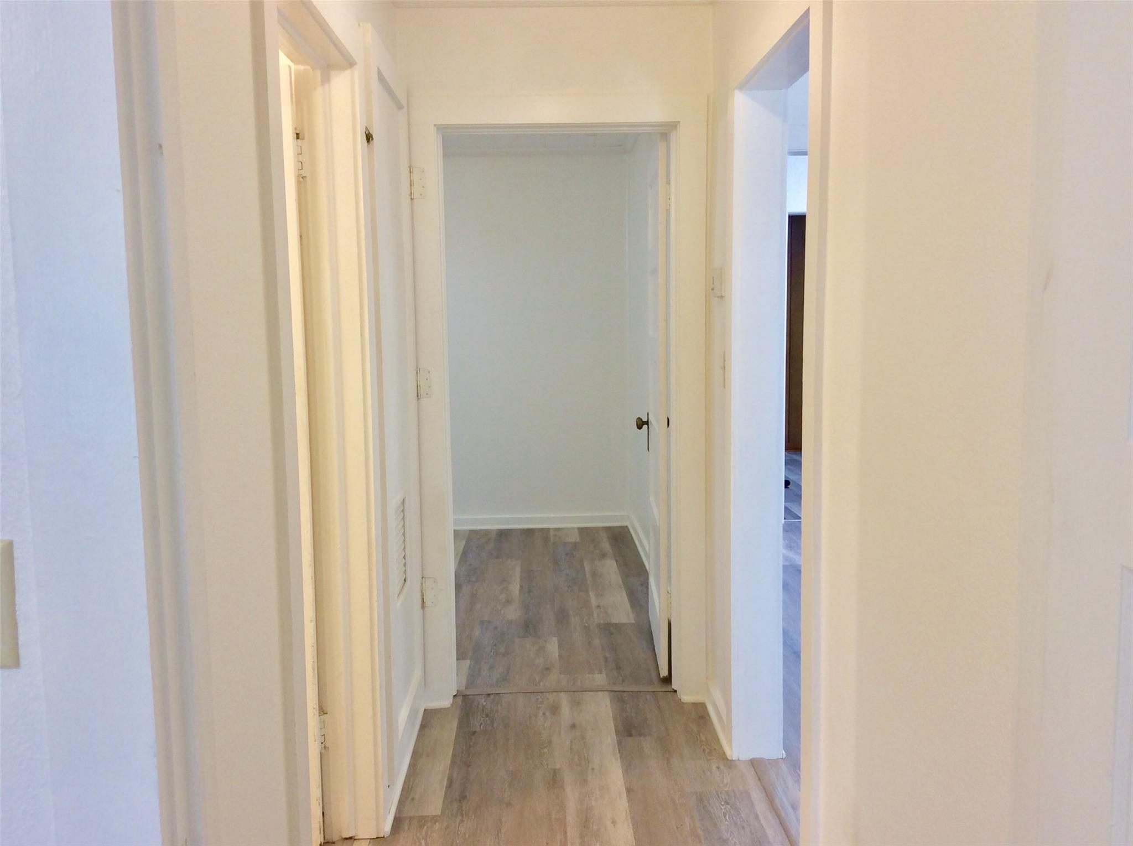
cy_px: 423
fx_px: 1046
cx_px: 566
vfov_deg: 44.0
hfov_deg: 56.9
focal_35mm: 32
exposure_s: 1/24
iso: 64
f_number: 2.4
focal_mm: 3.3
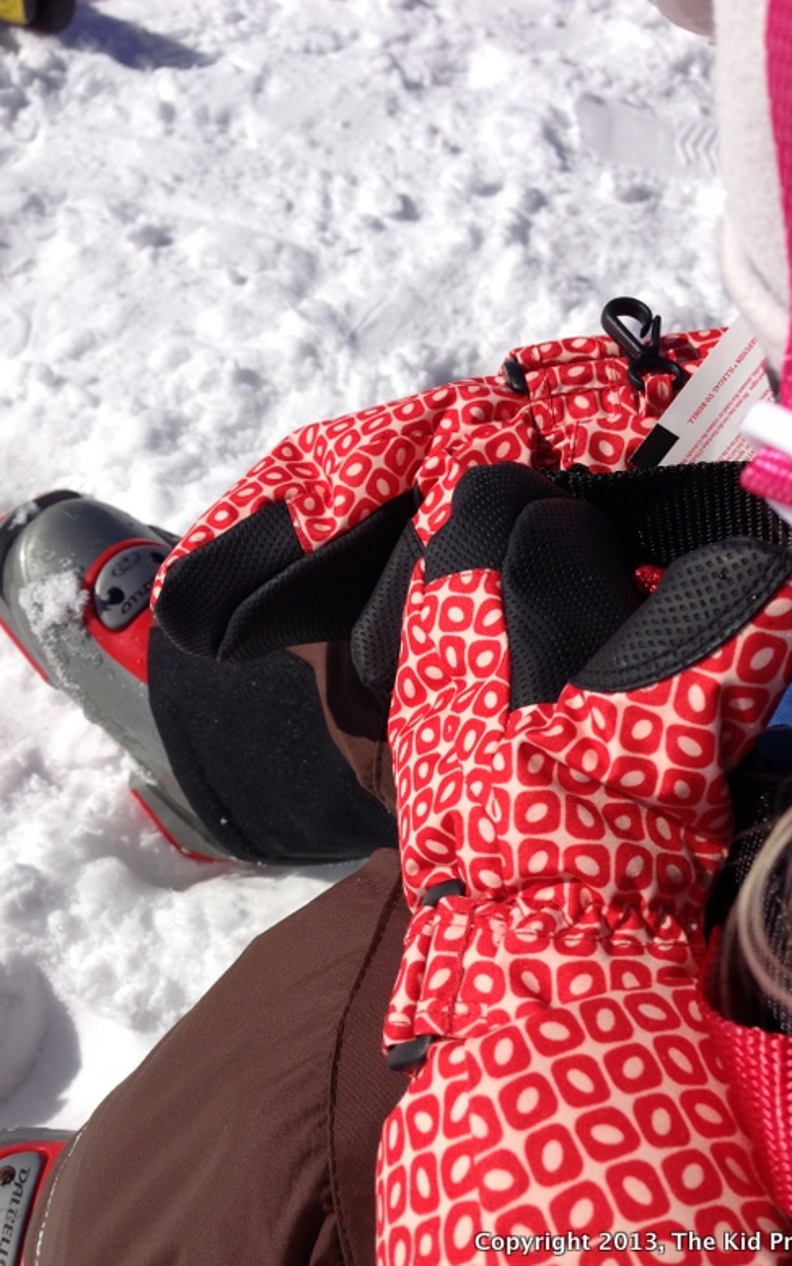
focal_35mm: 36
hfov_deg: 35.4
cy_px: 631
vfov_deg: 54.0
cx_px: 396
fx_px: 1243
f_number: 2.4
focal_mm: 4.13
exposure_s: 1/3195
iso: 50
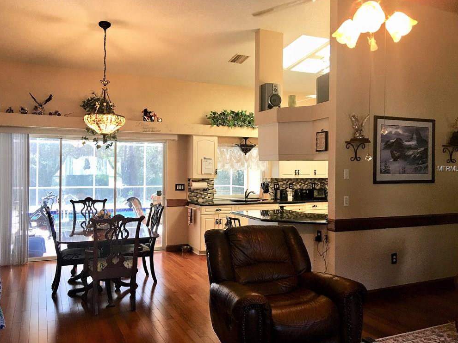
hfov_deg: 60.0
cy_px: 169
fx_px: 397
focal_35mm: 30
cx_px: 229
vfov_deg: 46.8
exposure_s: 1/30
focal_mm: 4.15
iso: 40
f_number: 2.2
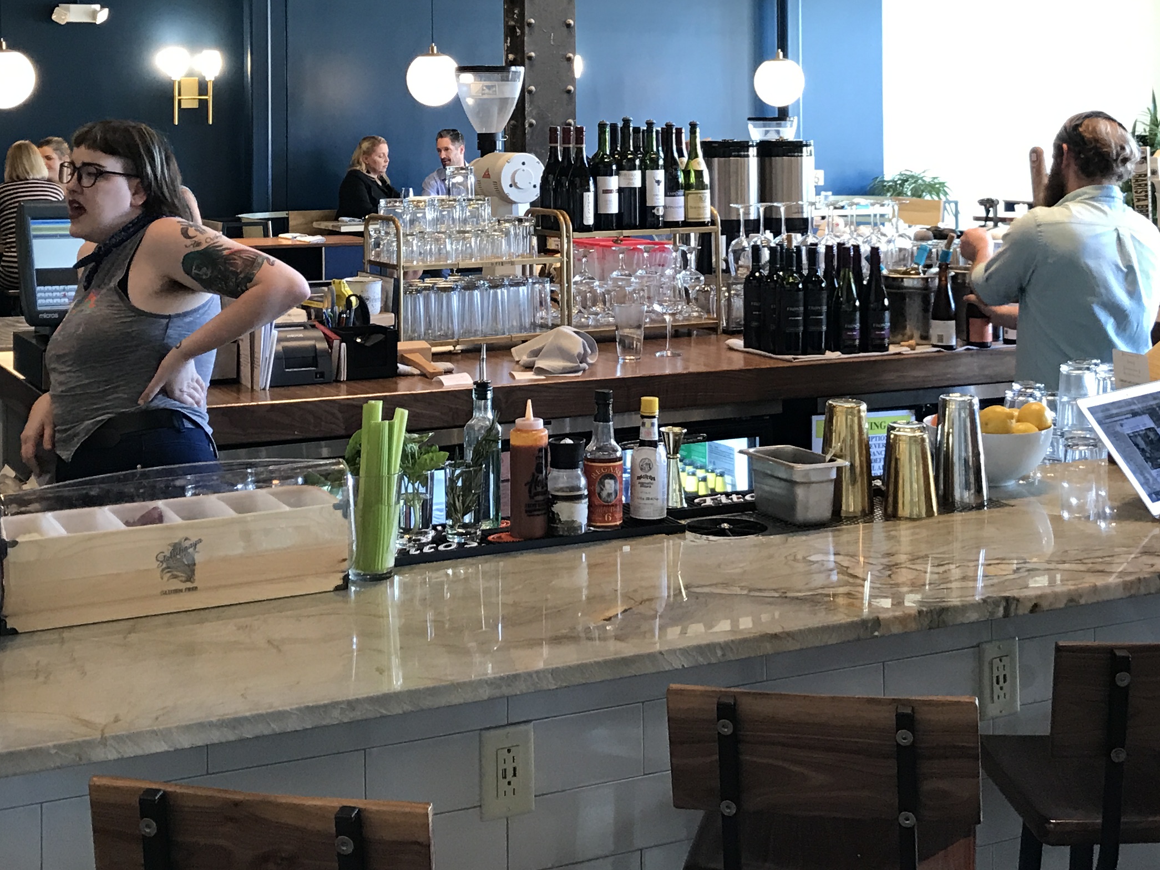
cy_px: 128
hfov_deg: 35.5
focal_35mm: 54
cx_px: 617
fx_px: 1809
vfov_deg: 26.3
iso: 40
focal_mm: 3.99
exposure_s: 1/17
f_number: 1.8
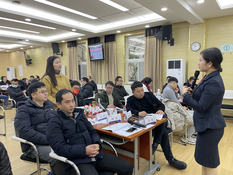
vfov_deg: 53.1
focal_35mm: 26
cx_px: 116
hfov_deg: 67.3
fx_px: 175
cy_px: 88
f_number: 1.6
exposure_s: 1/50
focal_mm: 4.2
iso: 64
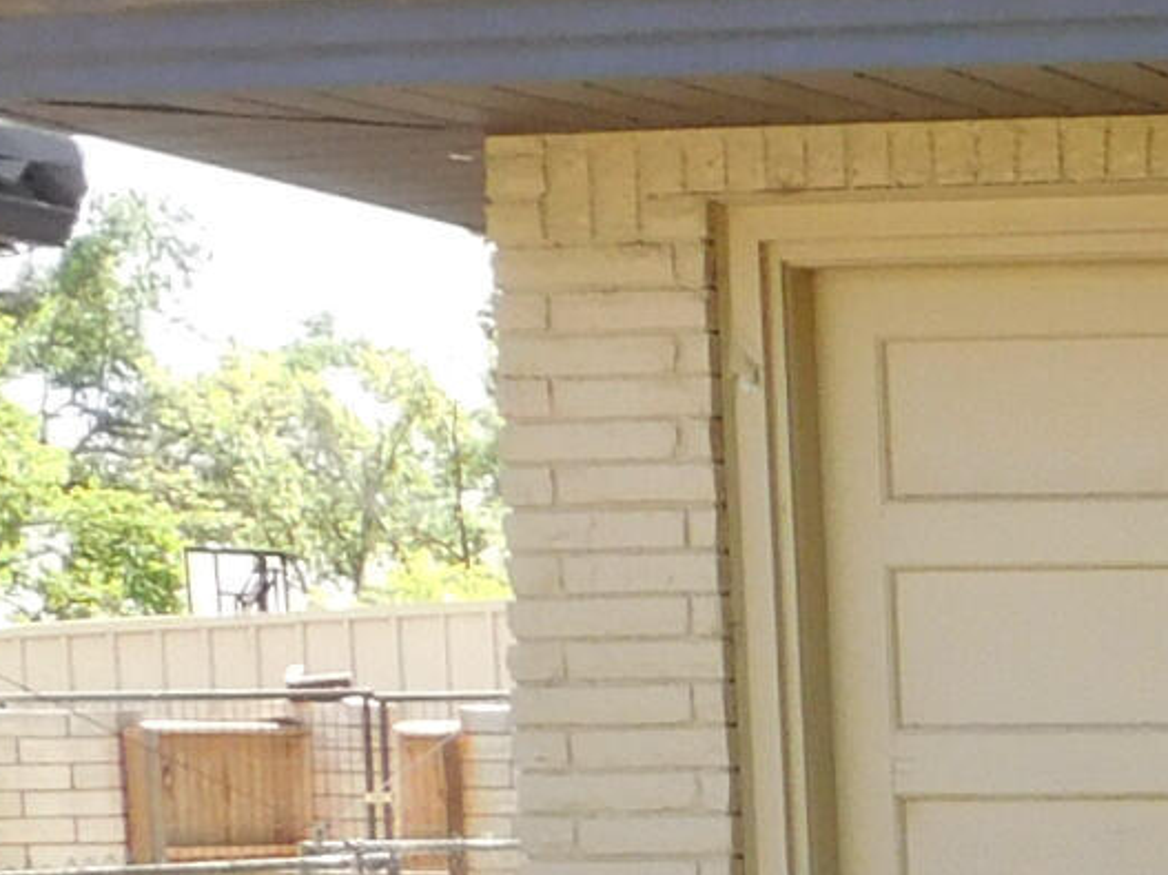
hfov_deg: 13.2
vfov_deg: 11.0
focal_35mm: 131
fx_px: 4419
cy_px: 1243
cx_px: 2263
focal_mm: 4
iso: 125
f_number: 3
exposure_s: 1/250
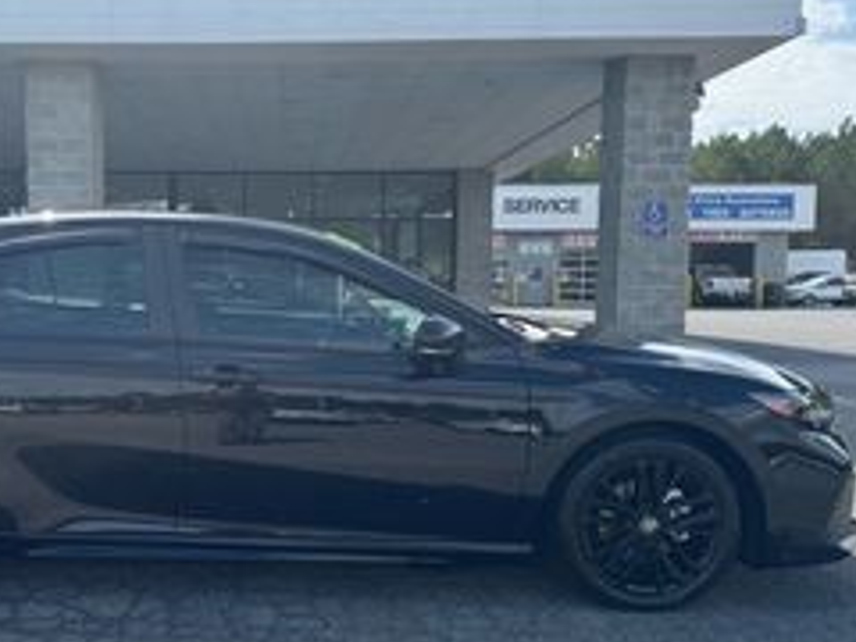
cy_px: 353
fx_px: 989
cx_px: 228
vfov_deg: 35.9
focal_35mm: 40
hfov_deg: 45.4
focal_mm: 6.76
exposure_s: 1/2041
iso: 80
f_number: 1.78
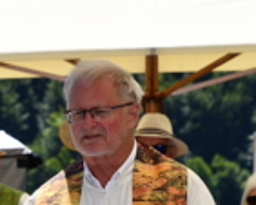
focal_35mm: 557
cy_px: 210
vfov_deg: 2.8
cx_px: -194
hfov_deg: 3.5
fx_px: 4223
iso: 100
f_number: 8
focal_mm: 100
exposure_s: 1/250
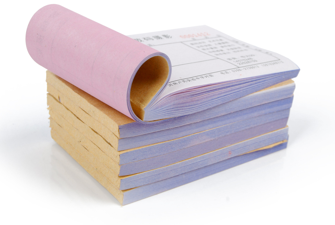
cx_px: 168
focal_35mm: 72
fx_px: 671
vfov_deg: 19.0
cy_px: 112
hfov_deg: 28.0
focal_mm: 48
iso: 100
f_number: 11
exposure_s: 1/125
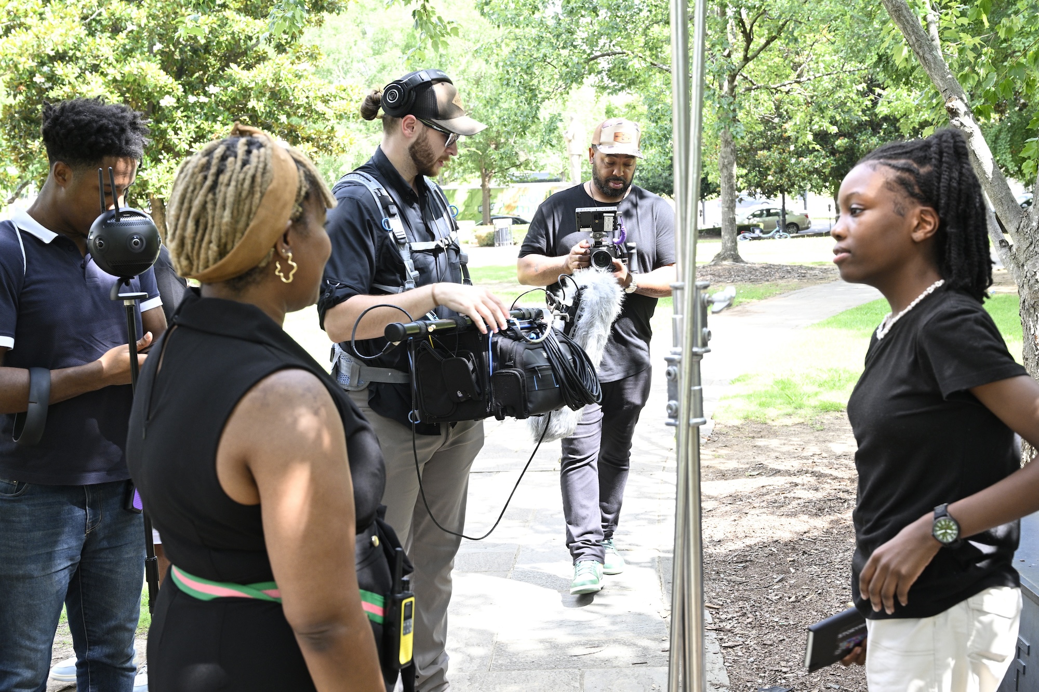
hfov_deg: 41.9
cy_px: 346
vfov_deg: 28.6
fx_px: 1356
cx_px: 520
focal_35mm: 47
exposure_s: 1/200
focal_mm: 47
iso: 1250
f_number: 7.1
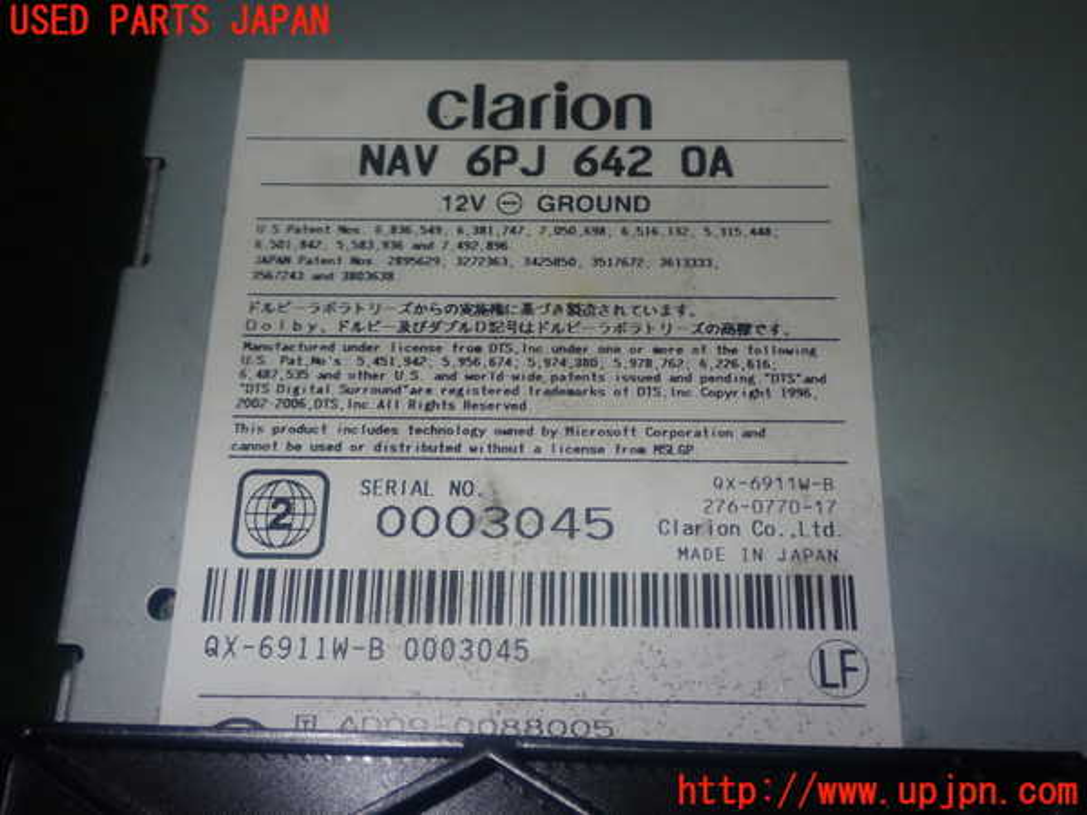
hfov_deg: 45.8
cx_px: 544
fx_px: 1287
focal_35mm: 41
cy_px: 408
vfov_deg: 35.1
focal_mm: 7.31
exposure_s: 1/40
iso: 200
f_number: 8
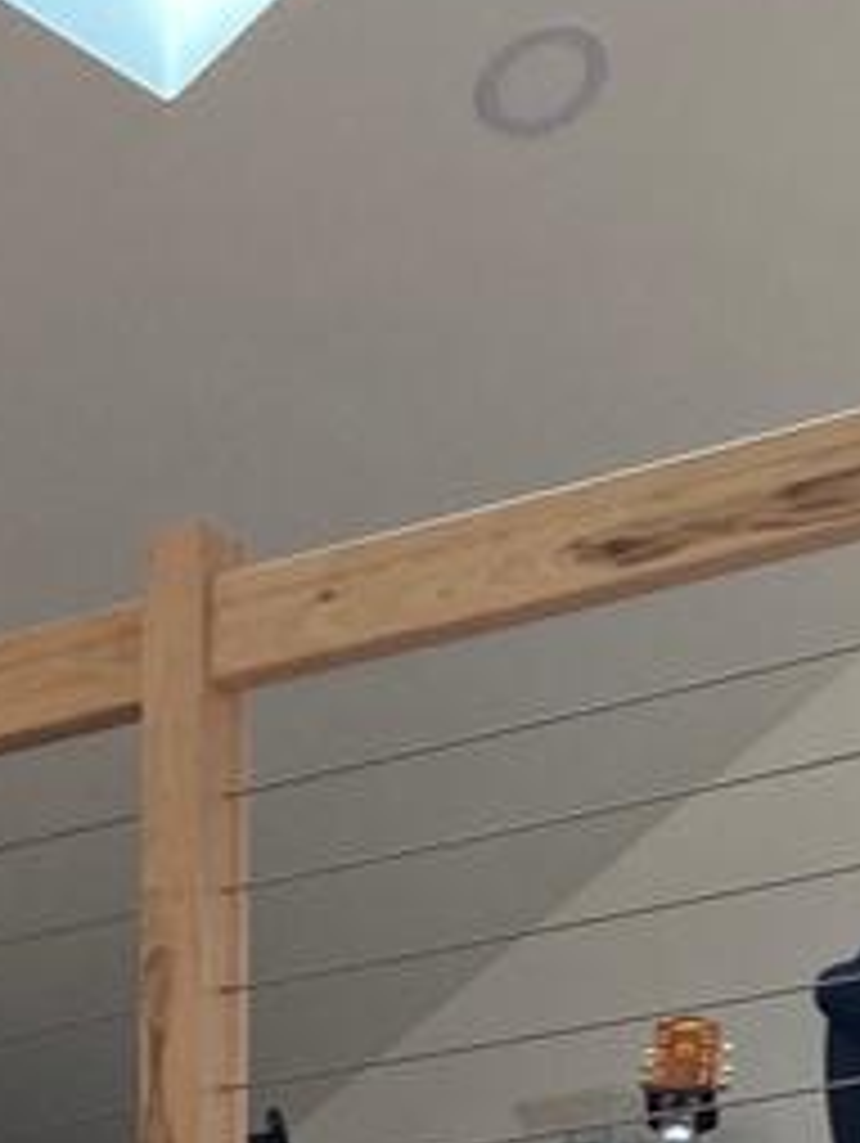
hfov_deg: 9.4
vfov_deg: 11.1
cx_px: 905
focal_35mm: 157
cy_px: 2457
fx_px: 5192
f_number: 1.8
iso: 80
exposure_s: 1/120
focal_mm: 4.25
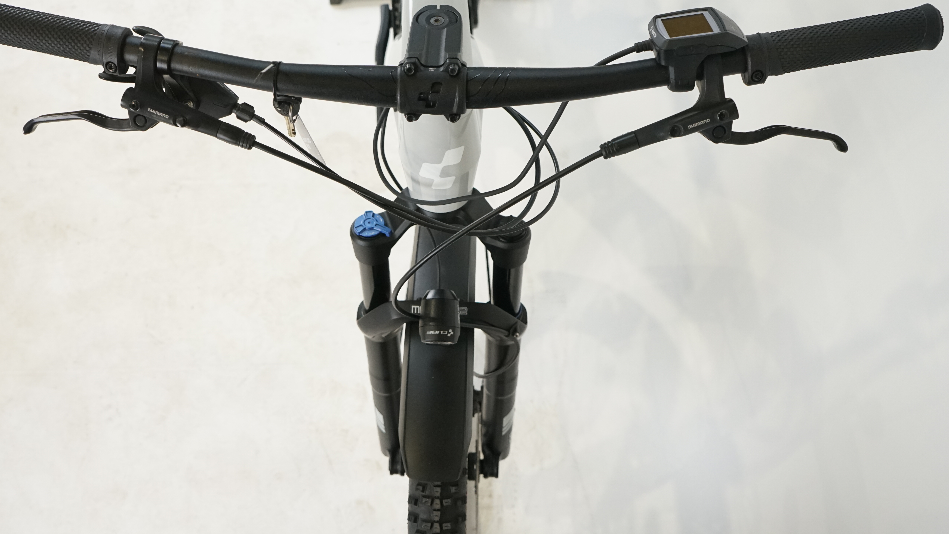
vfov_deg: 31.2
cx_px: 434
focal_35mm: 38
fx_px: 956
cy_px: 251
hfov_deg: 52.7
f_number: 5.6
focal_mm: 31
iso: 2500
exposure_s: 1/200
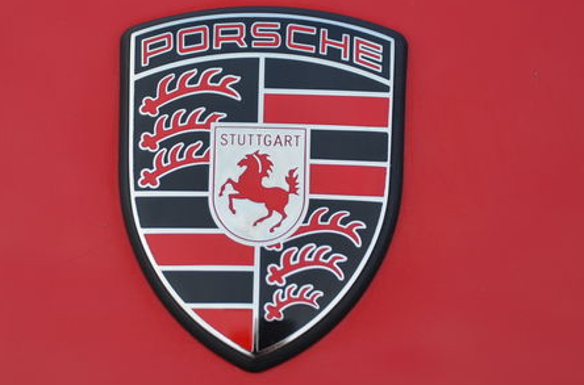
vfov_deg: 8.5
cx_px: 235
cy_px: 129
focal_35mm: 161
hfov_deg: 12.8
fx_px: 2603
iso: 400
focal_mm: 62
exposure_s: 1/250
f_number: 5
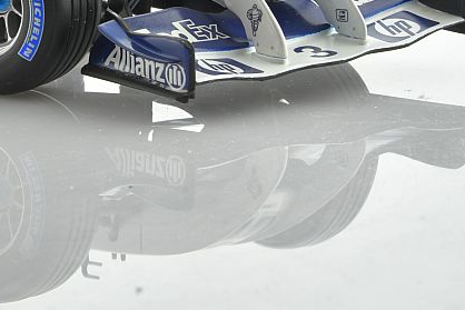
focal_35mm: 196
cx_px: -57
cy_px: -21
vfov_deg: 7.0
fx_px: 2532
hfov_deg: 10.4
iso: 100
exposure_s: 1/6
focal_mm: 55
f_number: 22
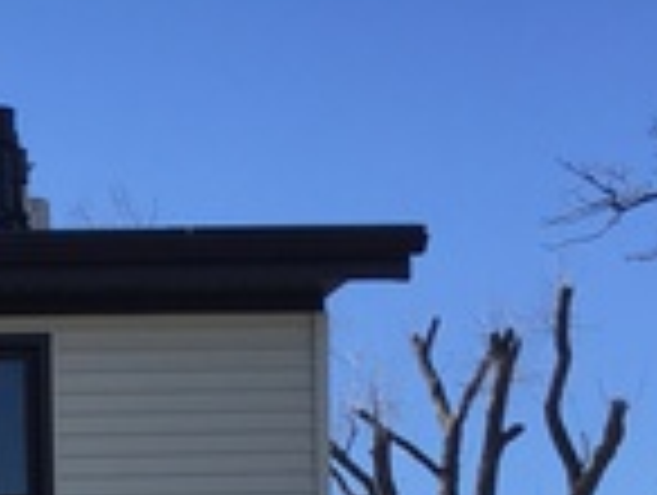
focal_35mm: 127
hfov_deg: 14.2
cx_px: -400
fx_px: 2414
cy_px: 1062
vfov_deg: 10.5
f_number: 2.2
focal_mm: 4.15
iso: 25
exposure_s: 1/1083
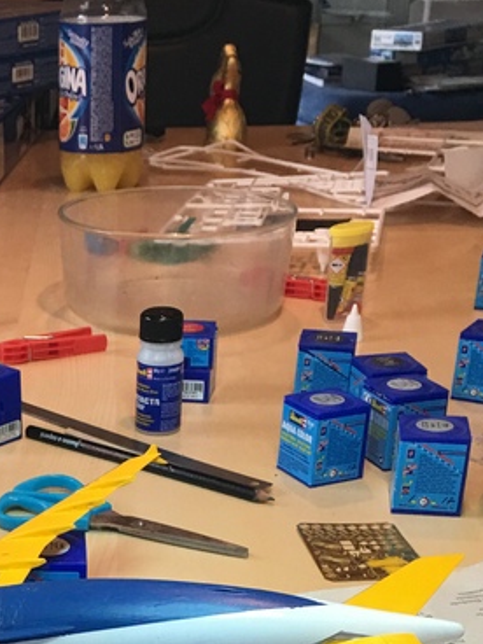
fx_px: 1321
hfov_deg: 20.0
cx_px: -22
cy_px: 665
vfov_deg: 25.8
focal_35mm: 71
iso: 40
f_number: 2.2
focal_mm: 4.15
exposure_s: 1/30
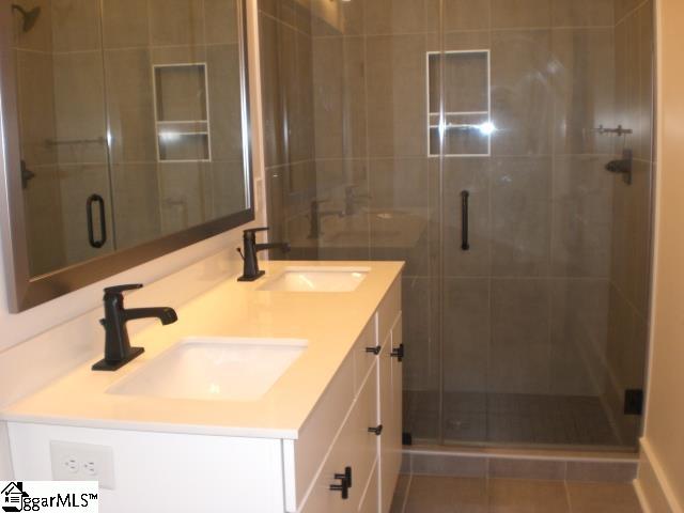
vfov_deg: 37.7
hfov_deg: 49.0
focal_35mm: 38
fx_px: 751
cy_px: 256
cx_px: 342
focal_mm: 6.3
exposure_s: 1/60
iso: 200
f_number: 3.1
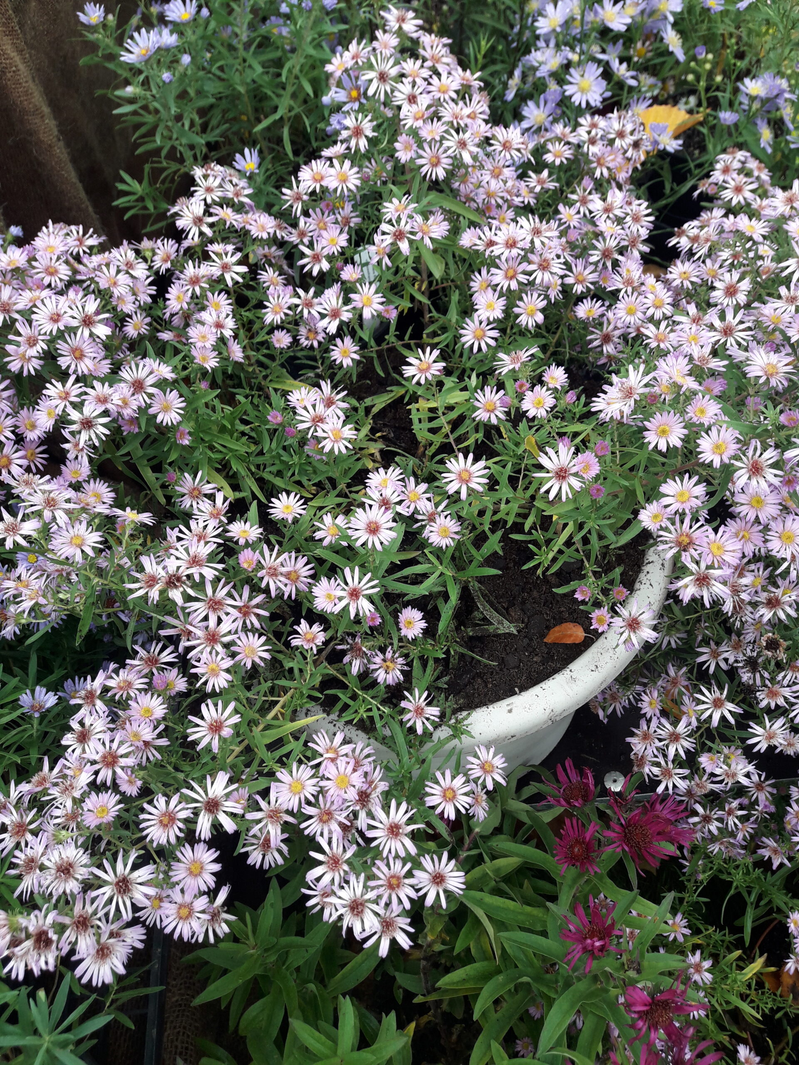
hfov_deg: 49.7
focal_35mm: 28
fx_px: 862
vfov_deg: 63.4
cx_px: 400
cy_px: 532
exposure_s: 1/136
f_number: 1.9
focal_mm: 3.7
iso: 40
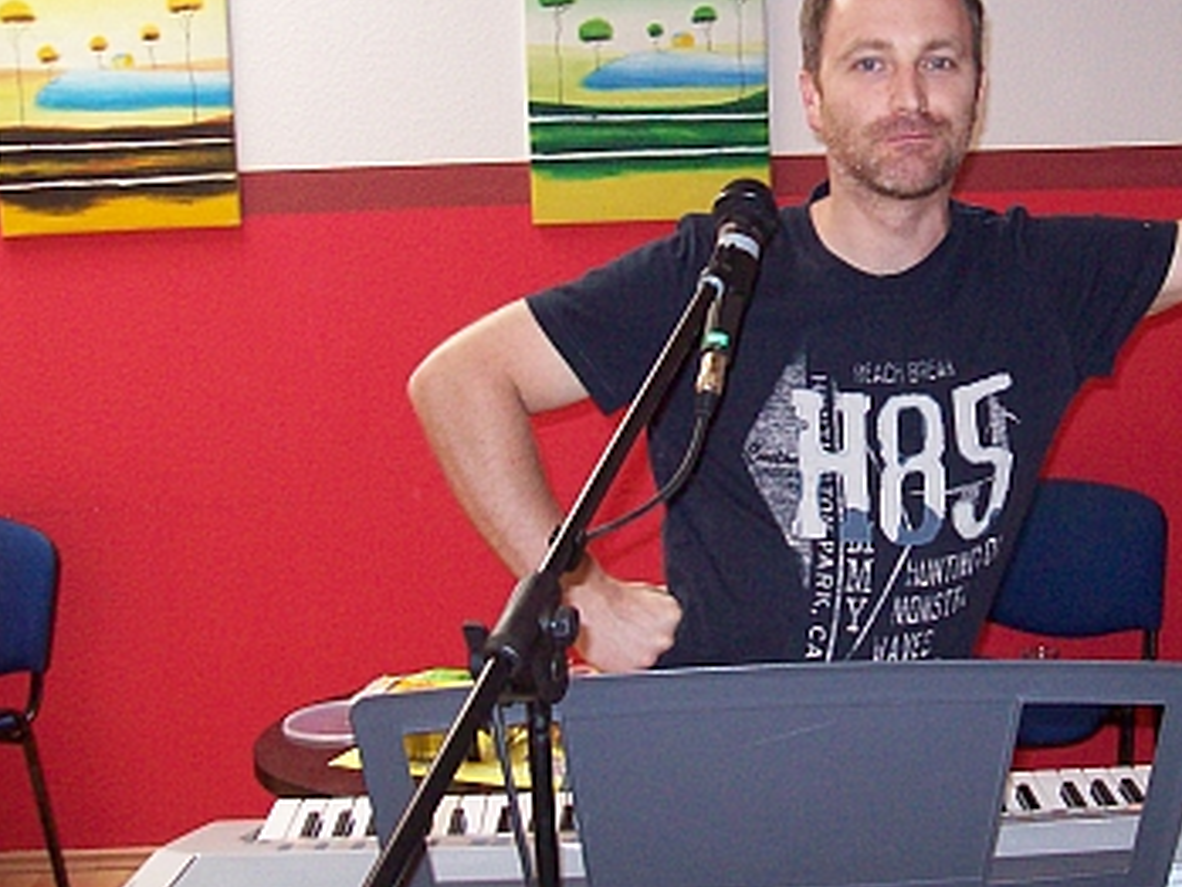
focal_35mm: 55
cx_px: 838
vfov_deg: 26.4
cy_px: 301
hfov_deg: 34.4
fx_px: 1879
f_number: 2.7
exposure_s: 1/64
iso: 200
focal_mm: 6
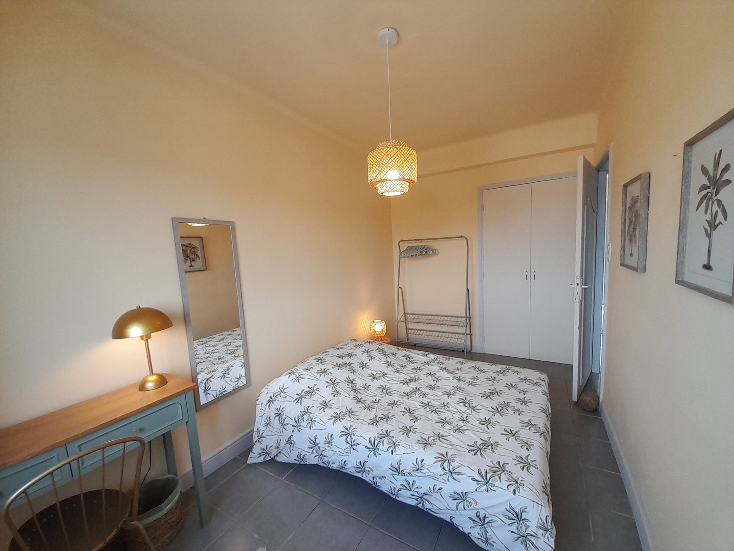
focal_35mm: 13
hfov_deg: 106.2
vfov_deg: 89.9
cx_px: 367
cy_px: 276
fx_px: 276
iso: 40
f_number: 2.2
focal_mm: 1.13
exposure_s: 1/50
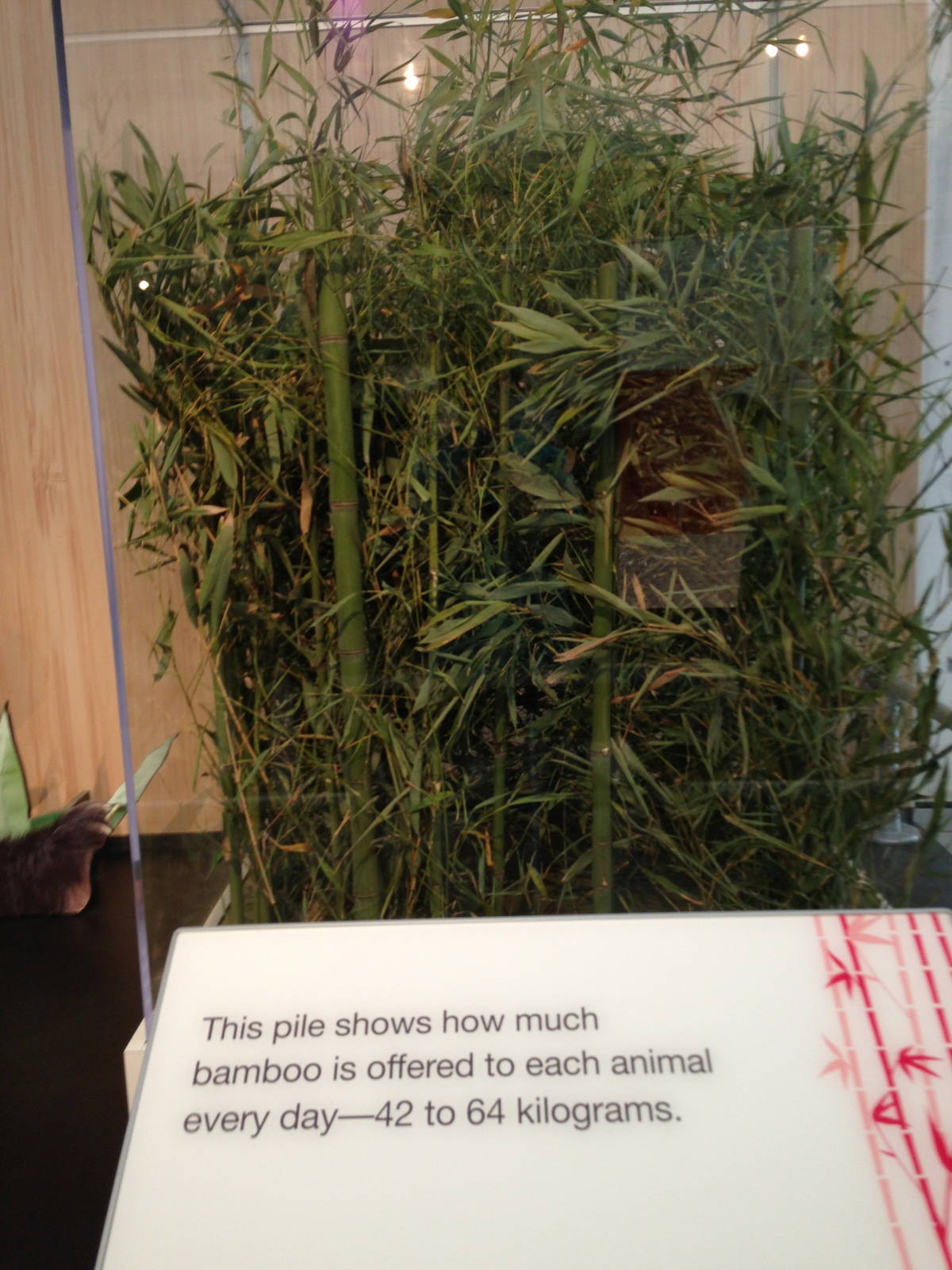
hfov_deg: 42.9
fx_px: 1210
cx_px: 476
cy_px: 635
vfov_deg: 55.4
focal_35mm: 33
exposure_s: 1/40
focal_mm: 4.13
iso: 64
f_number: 2.4
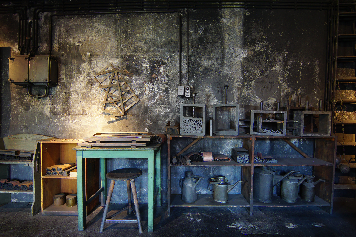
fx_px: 163
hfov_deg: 95.0
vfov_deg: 72.1
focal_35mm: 16
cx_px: 178
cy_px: 118
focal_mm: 11
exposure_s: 5
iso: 125
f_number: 9
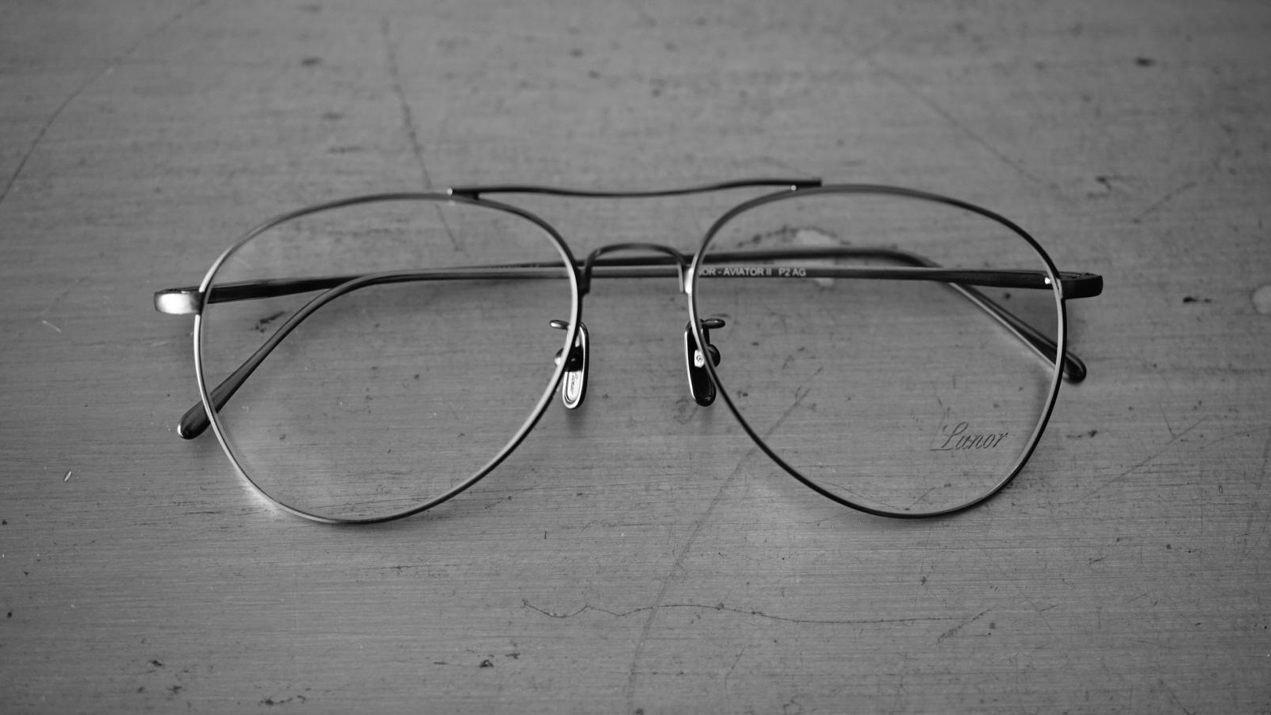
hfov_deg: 30.6
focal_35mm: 69
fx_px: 2326
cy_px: 303
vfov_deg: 17.5
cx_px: 642
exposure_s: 1/400
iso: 1000
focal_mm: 65
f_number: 2.5
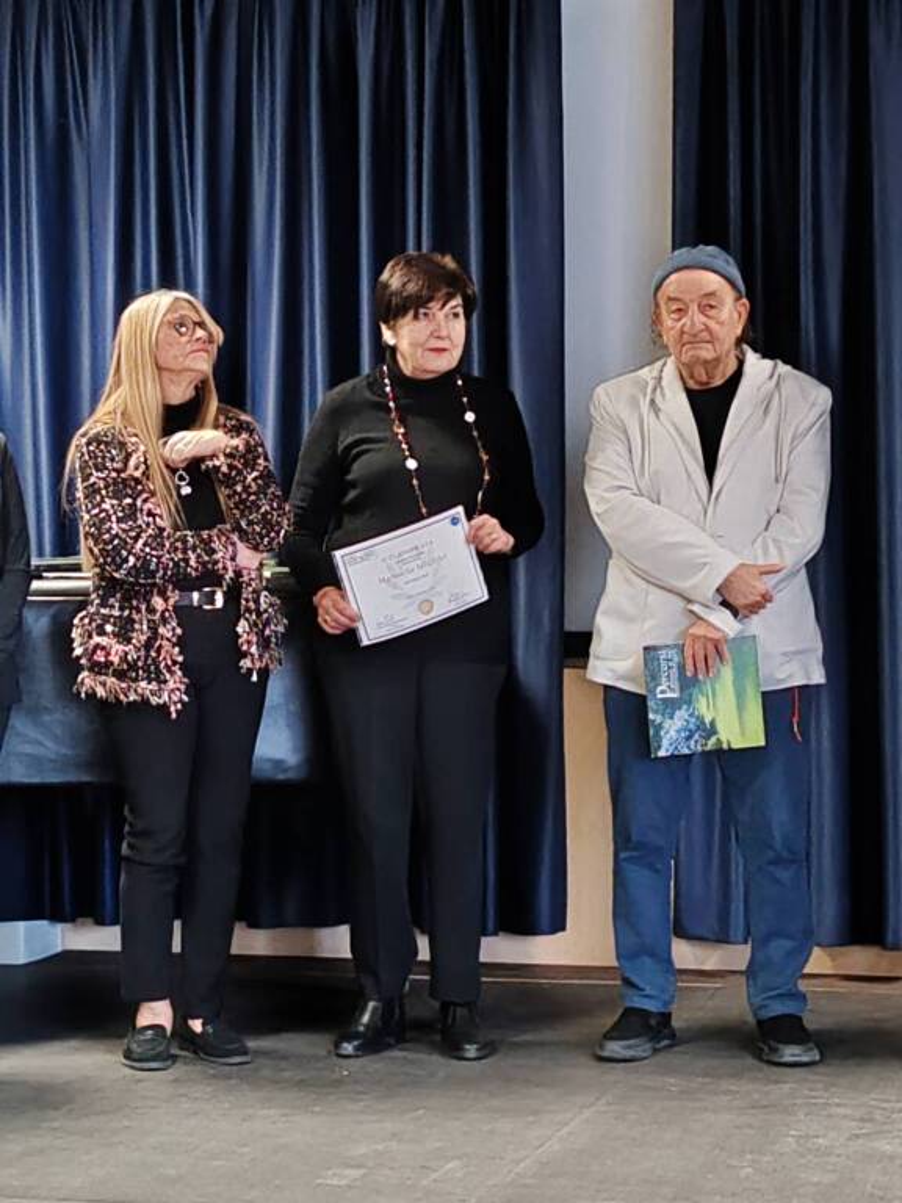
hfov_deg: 18.7
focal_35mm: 79
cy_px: 602
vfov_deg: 24.7
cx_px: 451
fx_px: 2745
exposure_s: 1/50
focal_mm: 6.12
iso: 2000
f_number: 1.9
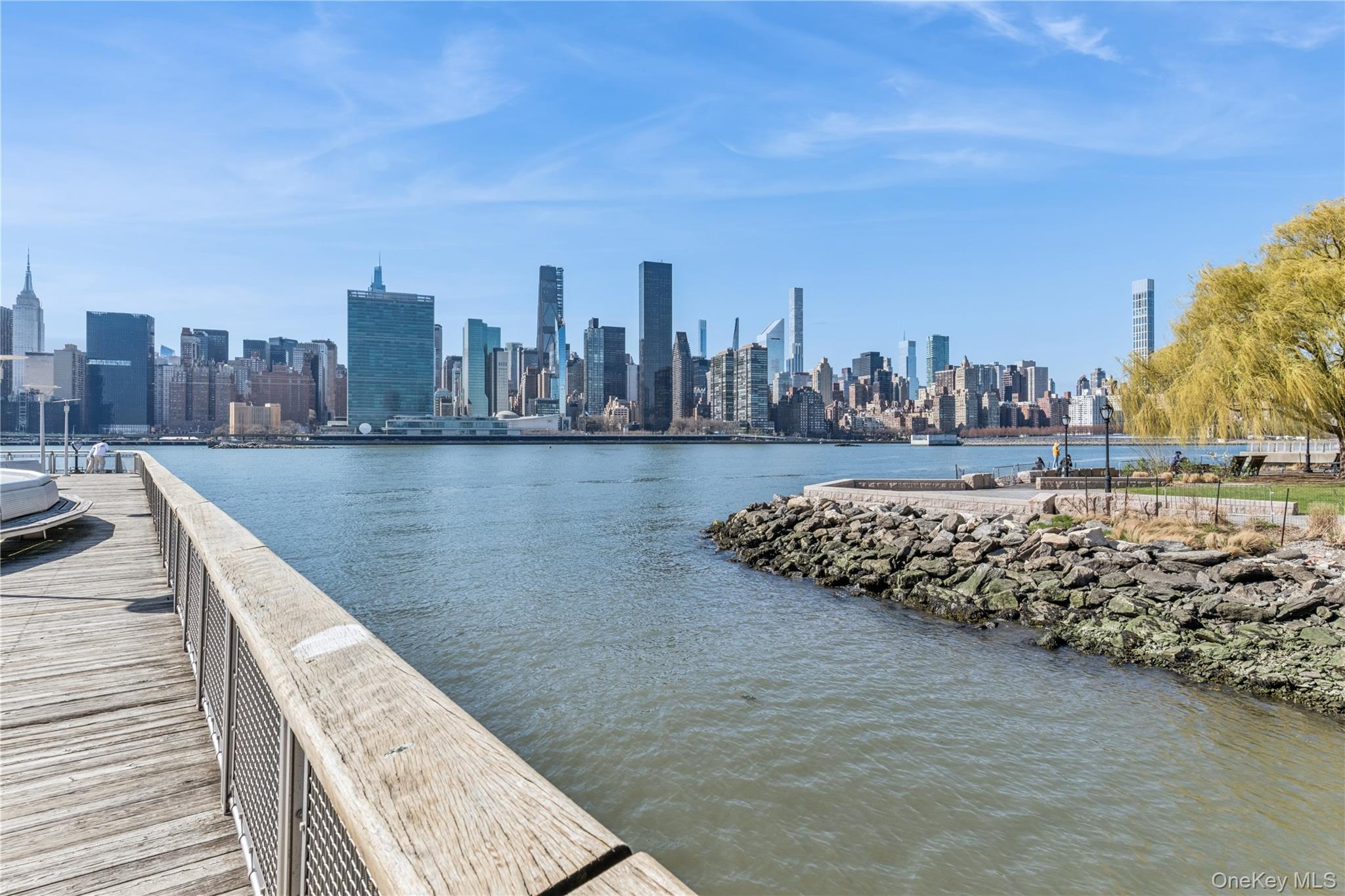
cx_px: 672
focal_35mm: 19
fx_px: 710
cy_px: 448
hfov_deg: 86.9
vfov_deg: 64.5
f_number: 14
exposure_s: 1/500
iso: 640
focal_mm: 19
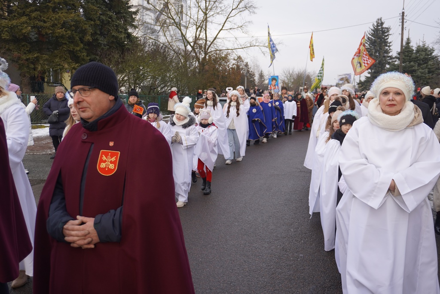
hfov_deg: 55.1
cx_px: 220
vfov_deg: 38.4
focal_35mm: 34
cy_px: 147
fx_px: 422
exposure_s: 1/160
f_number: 4
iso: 125
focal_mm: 23
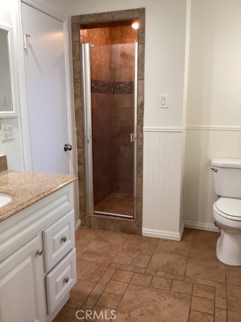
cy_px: 161
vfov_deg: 58.4
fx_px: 288
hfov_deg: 45.4
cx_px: 120
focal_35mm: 31
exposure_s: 1/50
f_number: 2.4
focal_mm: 3.3
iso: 160
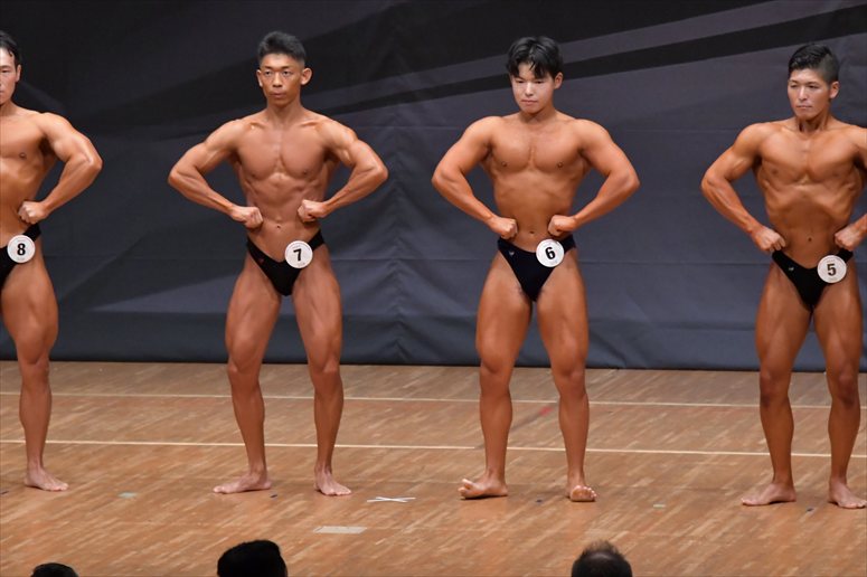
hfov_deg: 7.6
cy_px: 288
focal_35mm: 270
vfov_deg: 5.1
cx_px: 434
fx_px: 6499
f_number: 5.6
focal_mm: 180
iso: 6400
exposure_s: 1/400
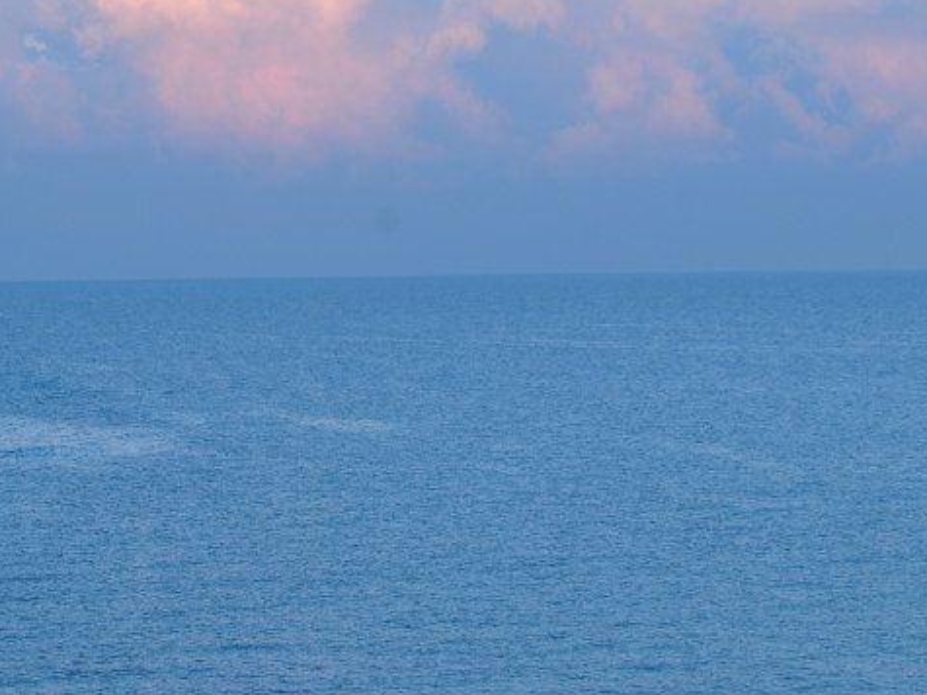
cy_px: 232
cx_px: 325
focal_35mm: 160
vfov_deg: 9.3
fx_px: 4284
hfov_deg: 12.3
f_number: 5.6
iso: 200
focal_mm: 70
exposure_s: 1/125
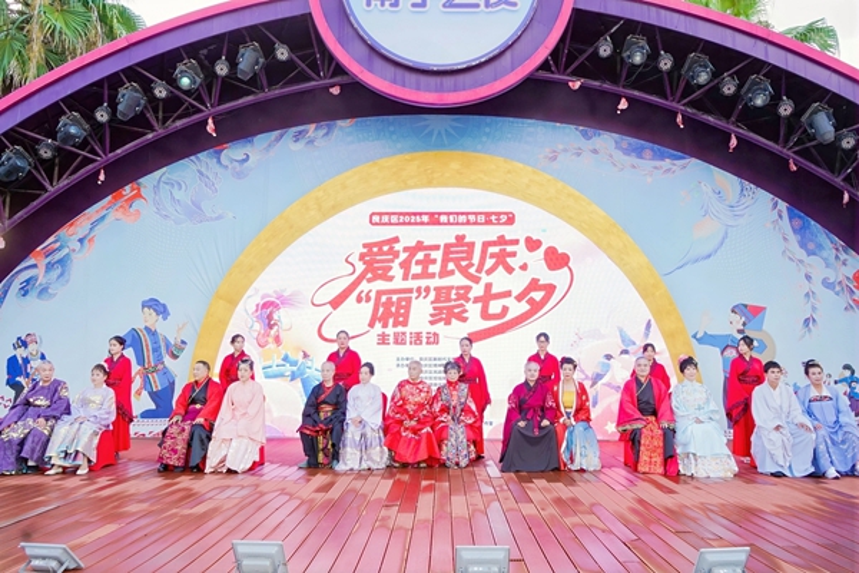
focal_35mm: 28
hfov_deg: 65.5
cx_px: 430
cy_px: 286
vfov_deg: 46.4
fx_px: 668
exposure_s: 1/125
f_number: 5.6
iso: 400
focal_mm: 28
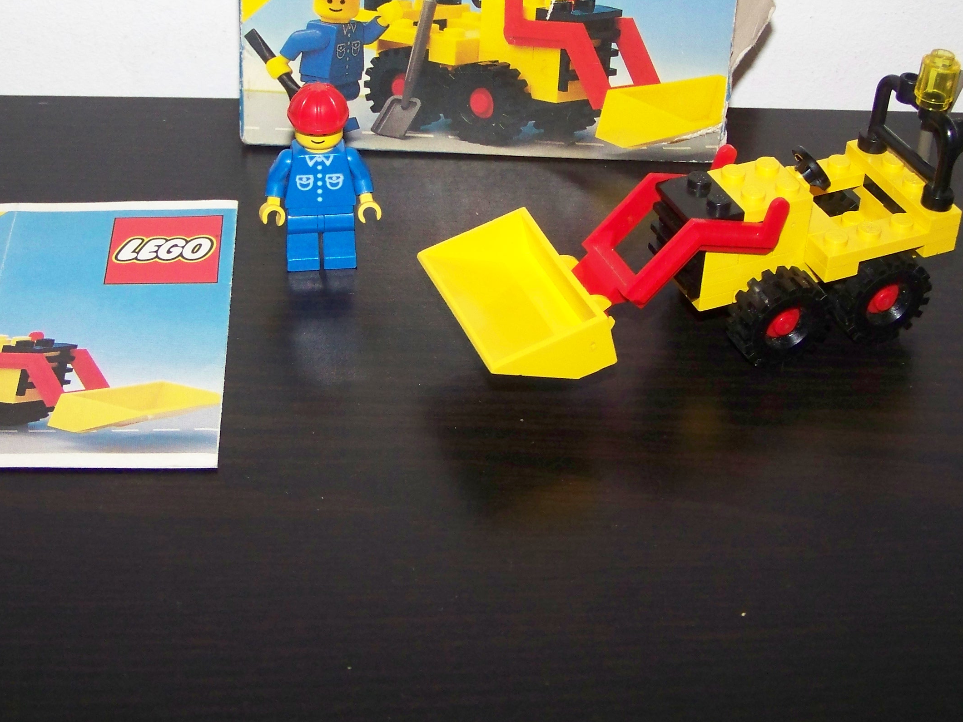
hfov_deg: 27.3
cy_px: 223
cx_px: 391
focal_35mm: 71
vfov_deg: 20.6
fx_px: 1975
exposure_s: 1/30
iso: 200
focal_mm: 8.1
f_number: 2.8
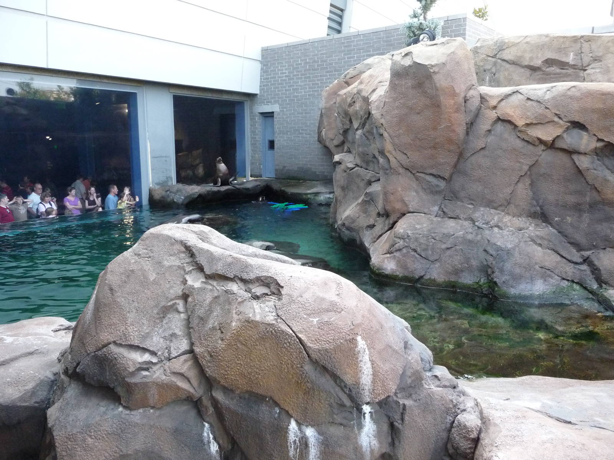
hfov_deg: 63.4
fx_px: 497
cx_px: 307
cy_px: 230
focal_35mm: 28
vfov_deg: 49.7
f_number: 3.3
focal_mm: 4.7
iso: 400
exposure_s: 1/200
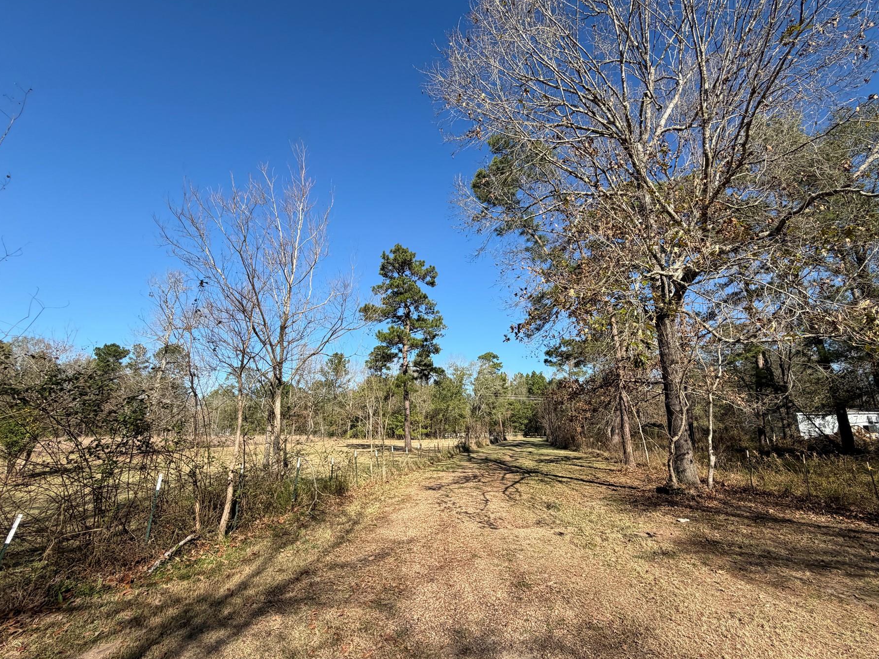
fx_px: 406
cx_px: 468
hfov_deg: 94.4
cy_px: 340
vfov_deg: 78.1
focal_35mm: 16
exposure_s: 1/770
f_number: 2.2
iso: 32
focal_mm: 2.22
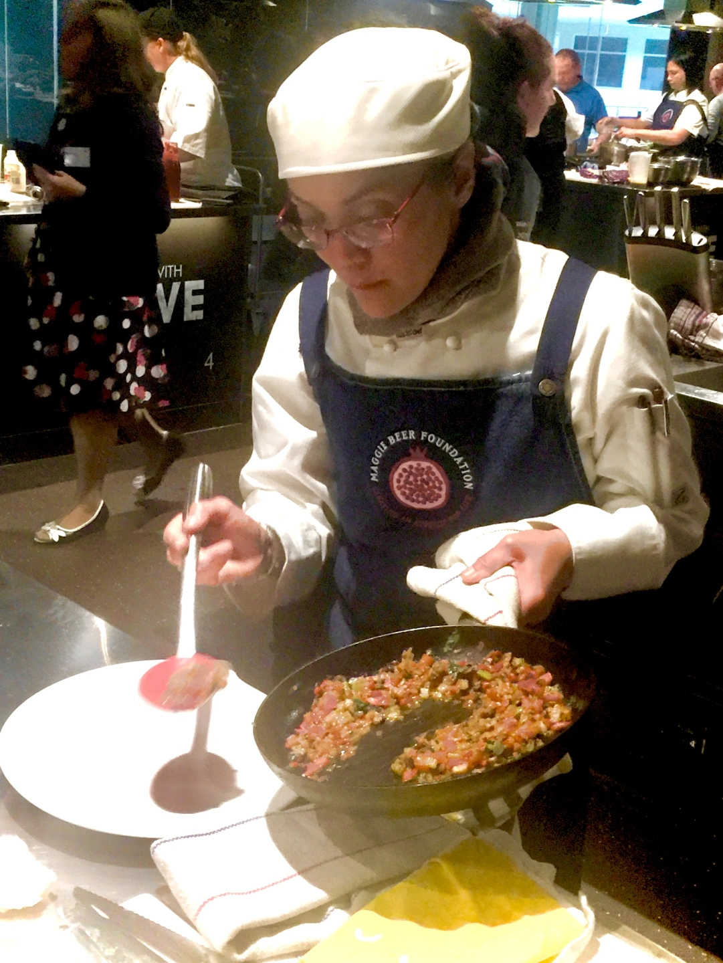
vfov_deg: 61.6
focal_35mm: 29
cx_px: 362
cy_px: 482
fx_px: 807
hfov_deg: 48.3
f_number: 2.2
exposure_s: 1/10
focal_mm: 4.15
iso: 125
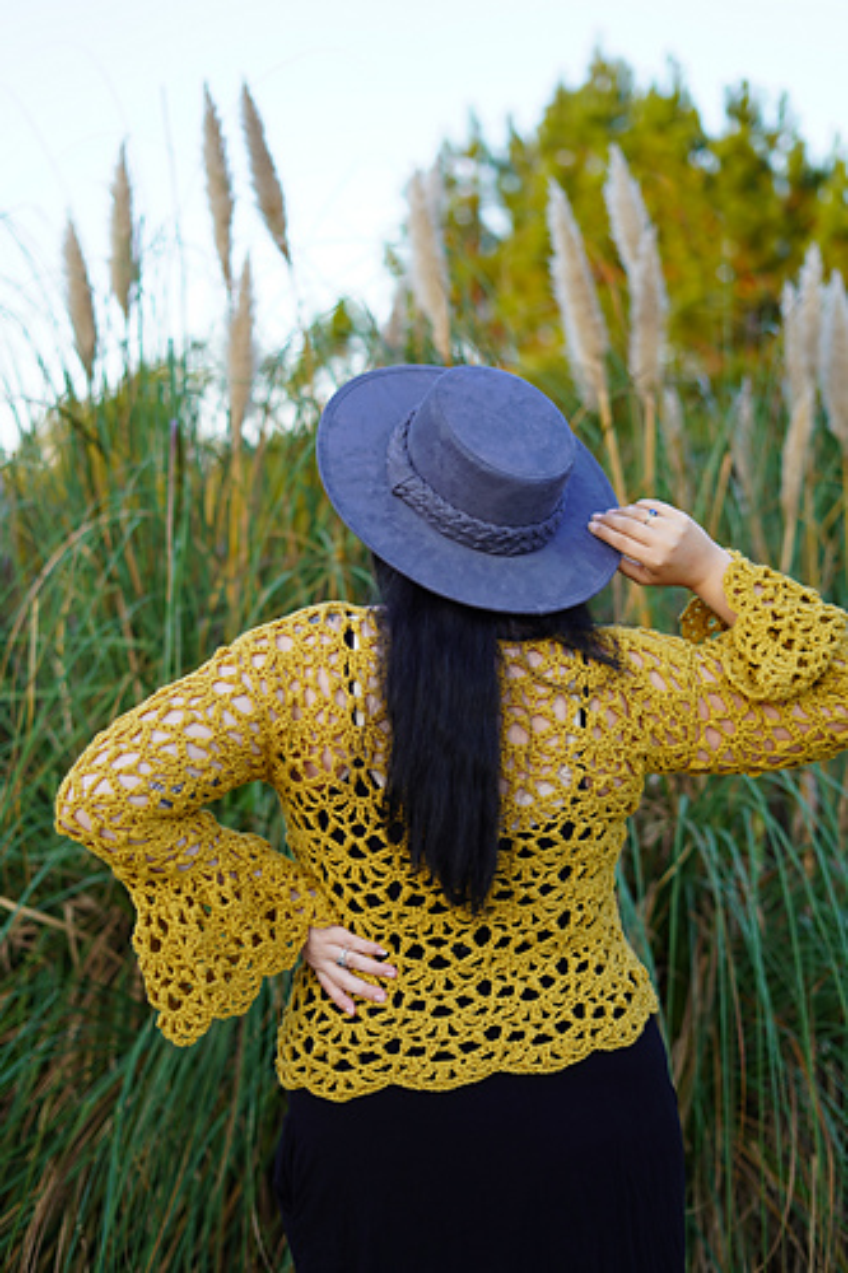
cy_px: 636
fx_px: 1768
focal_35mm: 50
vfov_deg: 39.6
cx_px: 424
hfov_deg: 27.0
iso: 100
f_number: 2.2
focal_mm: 50
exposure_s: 1/160
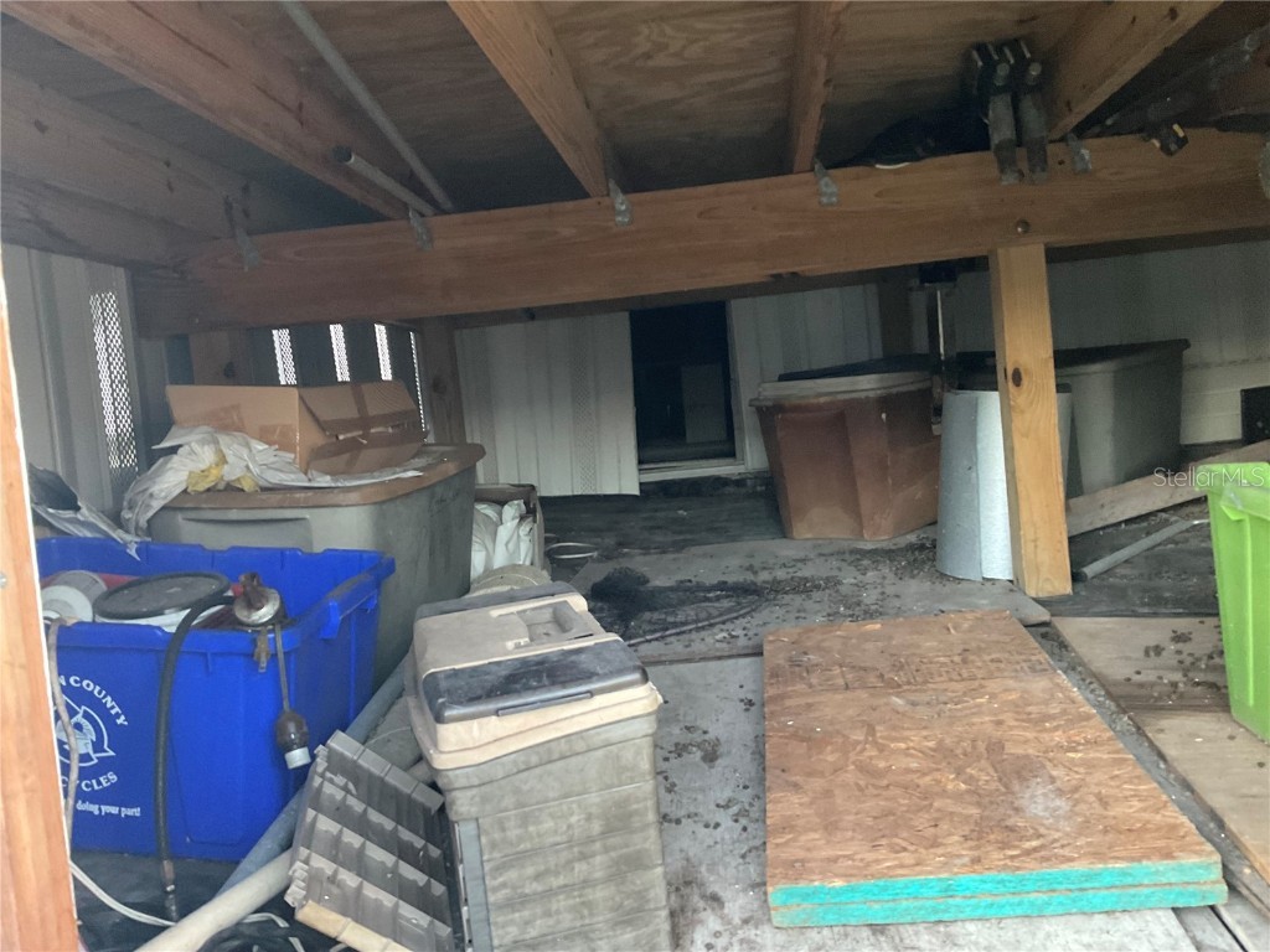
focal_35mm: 29
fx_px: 1064
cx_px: 635
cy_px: 476
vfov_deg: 48.2
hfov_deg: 61.7
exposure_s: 1/30
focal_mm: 3
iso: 320
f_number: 1.8
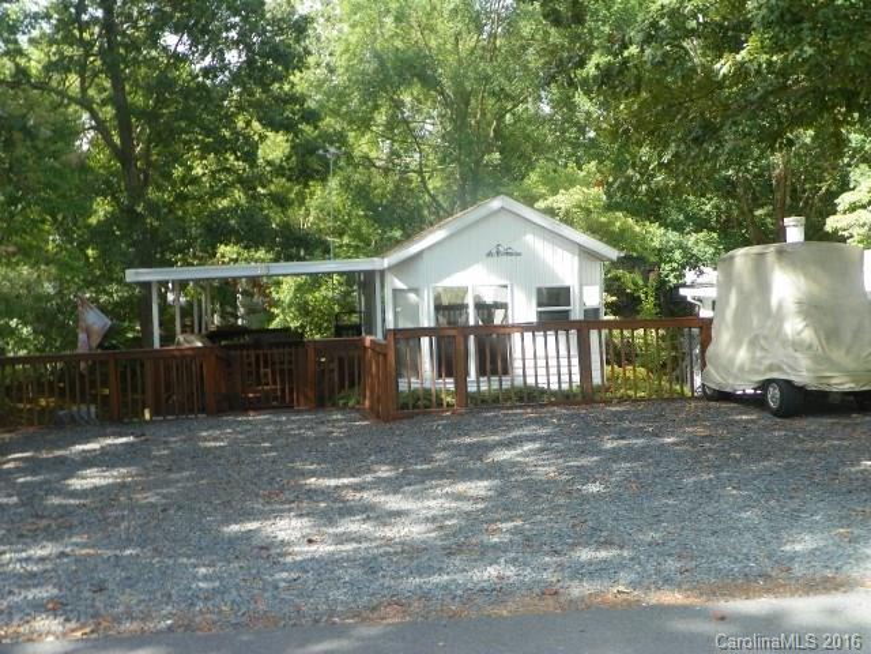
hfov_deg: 47.9
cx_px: 436
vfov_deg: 36.8
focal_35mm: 39
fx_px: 981
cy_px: 327
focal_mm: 6.9
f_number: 3.2
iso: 80
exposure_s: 1/160
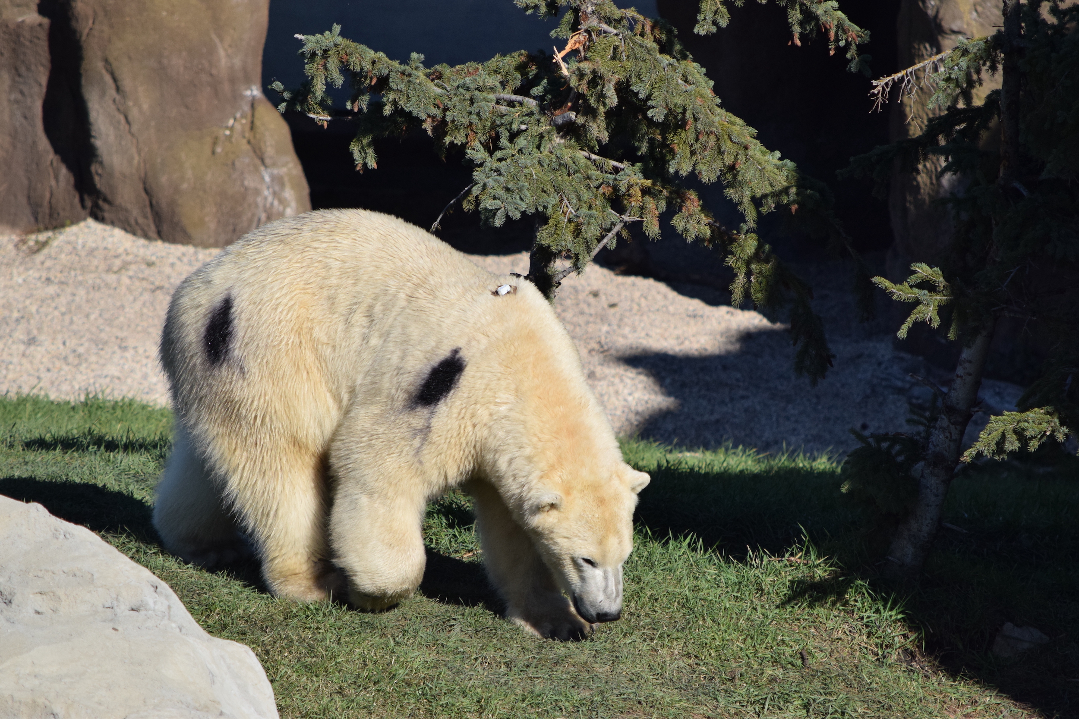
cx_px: 540
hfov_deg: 4.6
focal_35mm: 450
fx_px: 13487
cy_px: 360
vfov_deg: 3.1
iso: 800
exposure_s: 1/4000
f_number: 8
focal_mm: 300
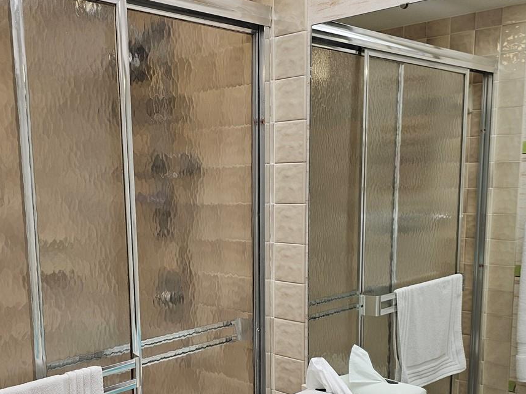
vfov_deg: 33.1
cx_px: 204
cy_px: 286
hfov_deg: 43.6
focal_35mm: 43
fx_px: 653
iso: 64
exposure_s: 1/120
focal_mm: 6.3
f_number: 1.7
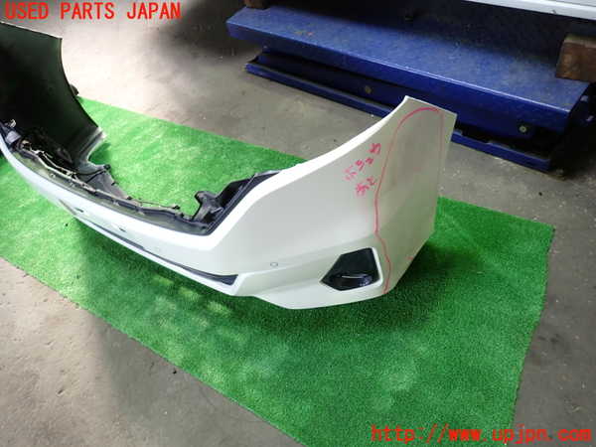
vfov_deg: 54.9
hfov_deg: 69.4
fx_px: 430
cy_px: 224
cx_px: 298
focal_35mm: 25
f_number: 2
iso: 200
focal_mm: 4.5
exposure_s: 1/30
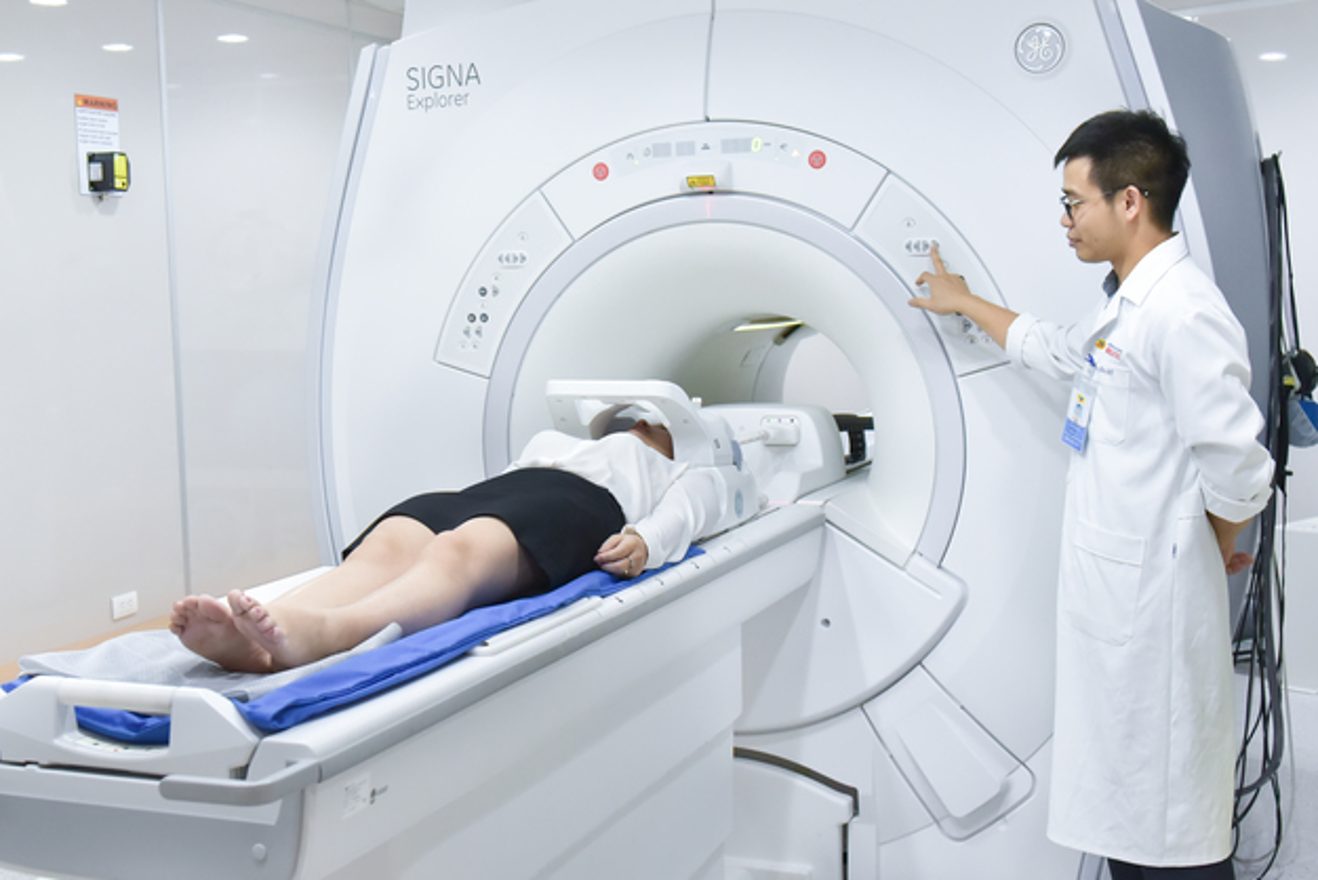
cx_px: 619
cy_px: 478
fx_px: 1685
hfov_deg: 42.7
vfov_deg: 29.3
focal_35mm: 46
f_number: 5.6
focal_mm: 36
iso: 2000
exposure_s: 1/100
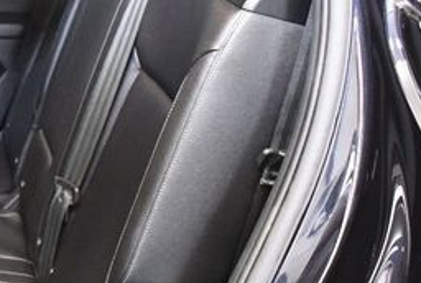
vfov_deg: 15.3
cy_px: 116
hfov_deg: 21.0
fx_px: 1055
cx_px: -82
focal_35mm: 90
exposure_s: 1/60
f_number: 3.5
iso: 5000
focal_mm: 18
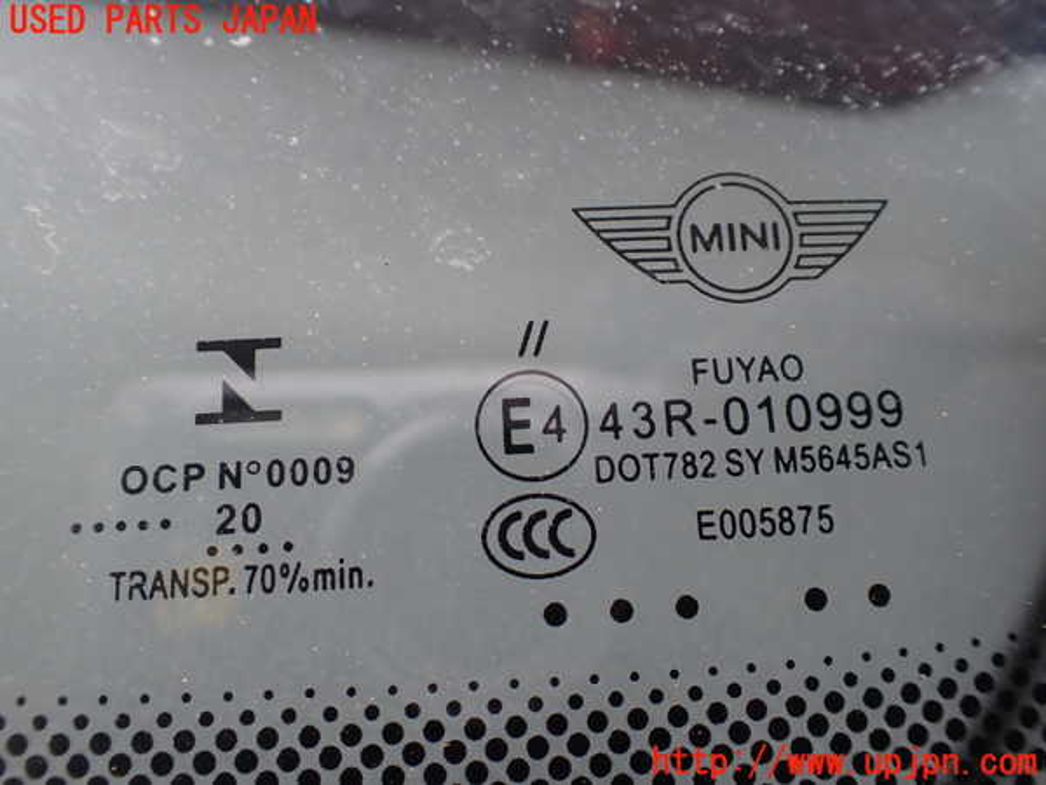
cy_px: 392
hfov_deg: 60.0
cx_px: 523
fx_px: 907
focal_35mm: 30
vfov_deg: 46.8
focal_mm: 5.4
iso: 125
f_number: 2.3
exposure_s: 1/125
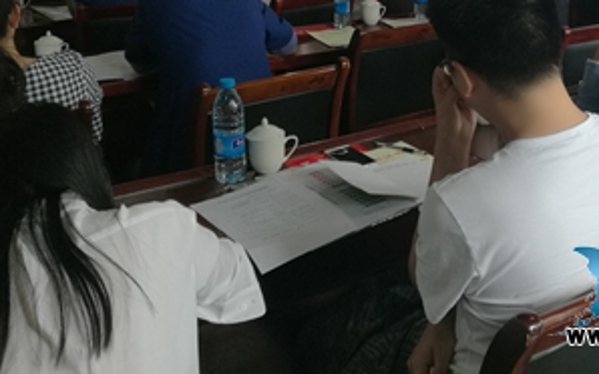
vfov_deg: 25.6
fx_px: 783
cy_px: 9
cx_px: 440
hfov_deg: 40.8
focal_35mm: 48
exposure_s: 1/33.3
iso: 100
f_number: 2
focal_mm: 4.04
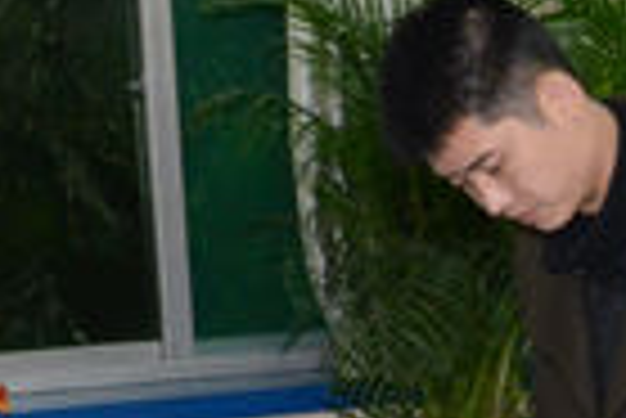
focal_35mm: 130
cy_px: 490
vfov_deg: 10.4
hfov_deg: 14.7
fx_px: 2258
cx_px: 932
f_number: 10
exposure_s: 1/60
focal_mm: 25
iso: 3200
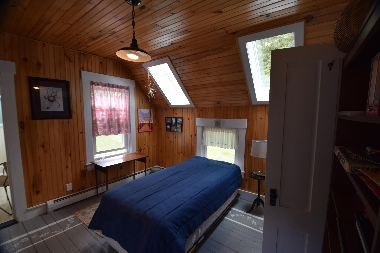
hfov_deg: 100.4
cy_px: 126
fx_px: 158
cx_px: 190
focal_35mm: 15
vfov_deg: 77.3
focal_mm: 10
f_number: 4.5
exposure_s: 1/80
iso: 400
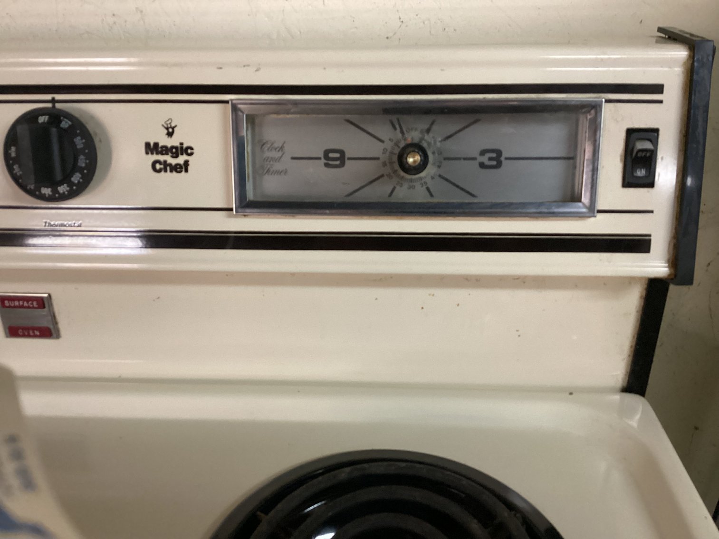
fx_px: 644
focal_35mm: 31
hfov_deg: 58.3
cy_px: 270
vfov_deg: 45.4
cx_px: 360
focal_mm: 3.3
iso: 400
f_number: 2.4
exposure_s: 1/40
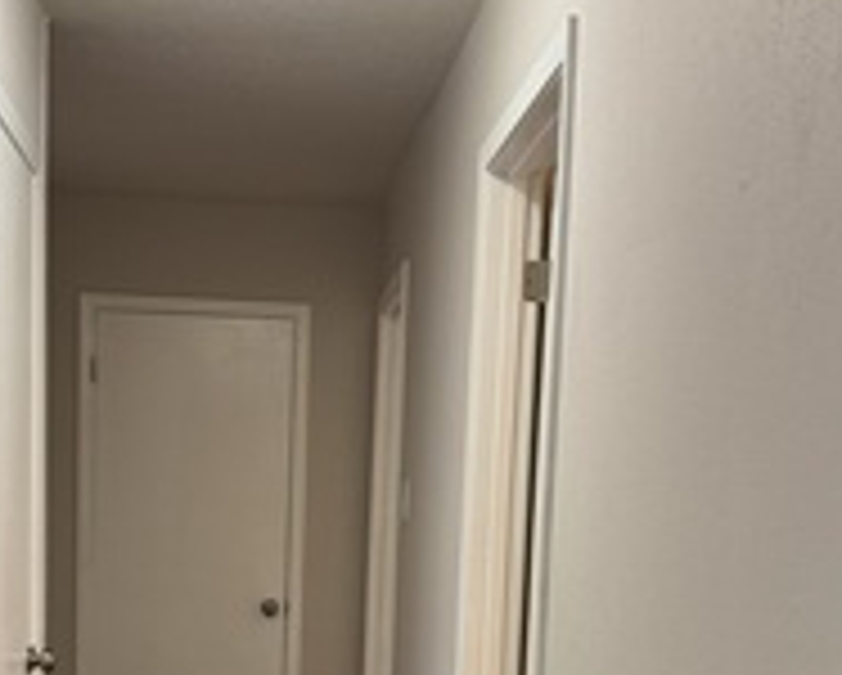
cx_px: 320
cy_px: 670
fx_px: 1497
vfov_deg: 24.3
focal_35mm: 60
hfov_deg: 31.3
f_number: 1.78
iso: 160
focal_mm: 6.76
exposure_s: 1/60
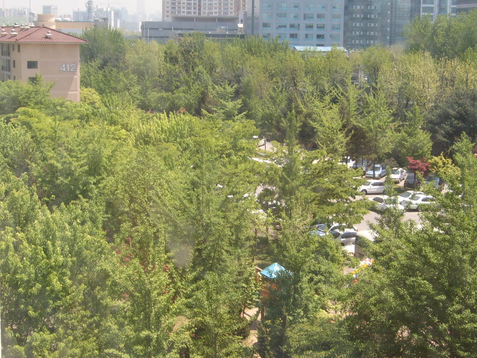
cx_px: 238
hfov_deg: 29.4
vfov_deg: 22.3
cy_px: 179
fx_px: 909
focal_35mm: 66
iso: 63
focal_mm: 11
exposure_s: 1/90
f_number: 7.7
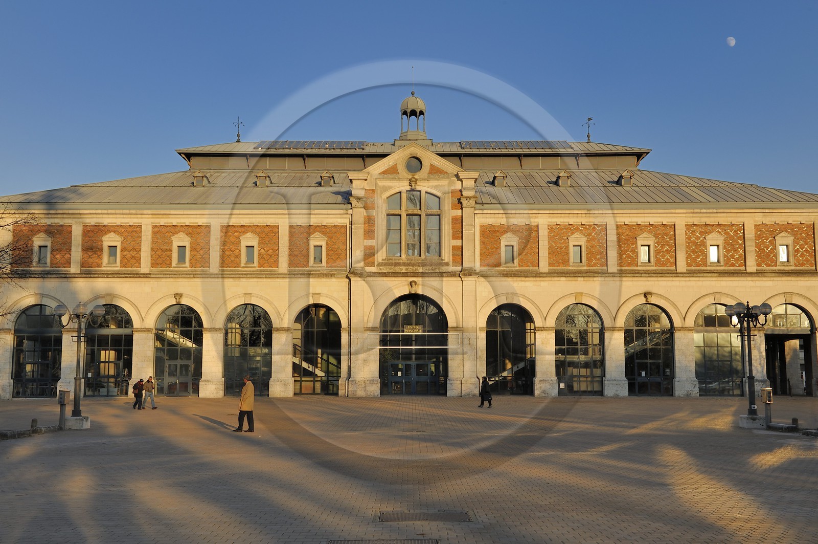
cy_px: 272
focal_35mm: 38
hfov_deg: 50.7
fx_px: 862
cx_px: 409
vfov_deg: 35.0
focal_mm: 38
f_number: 13
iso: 200
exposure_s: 1/160
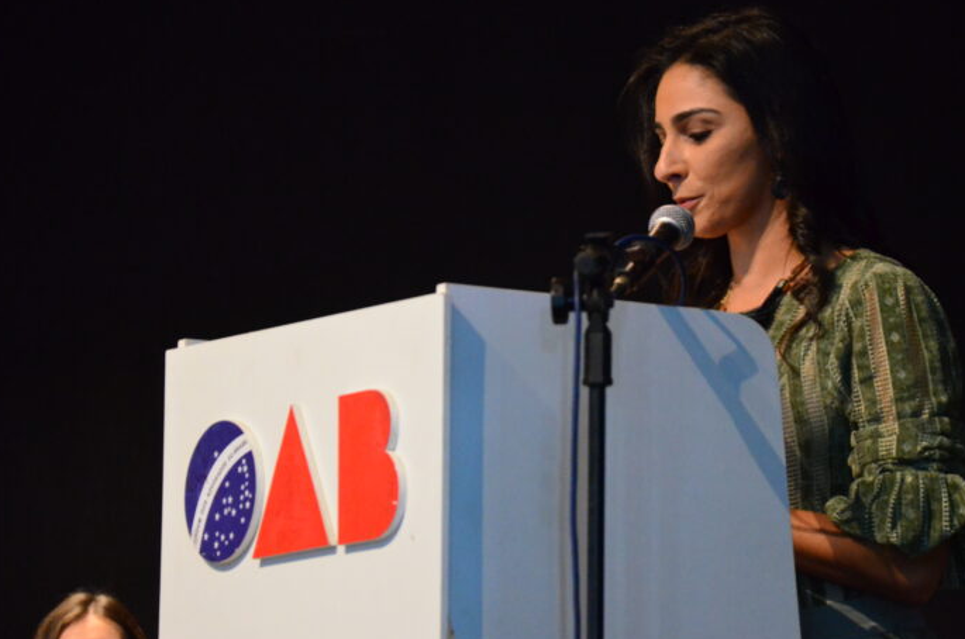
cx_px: 523
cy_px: 329
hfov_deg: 11.7
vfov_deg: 7.7
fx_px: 4724
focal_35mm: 177
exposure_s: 1/50
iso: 5000
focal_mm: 105
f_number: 5.6
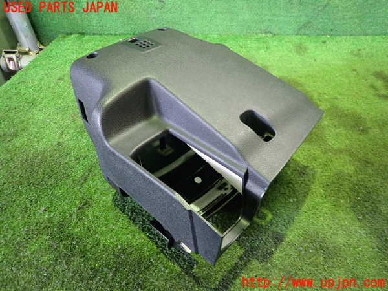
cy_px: 146
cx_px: 194
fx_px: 280
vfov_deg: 54.9
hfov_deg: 69.4
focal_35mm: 25
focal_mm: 4.5
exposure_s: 1/30
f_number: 2
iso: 800
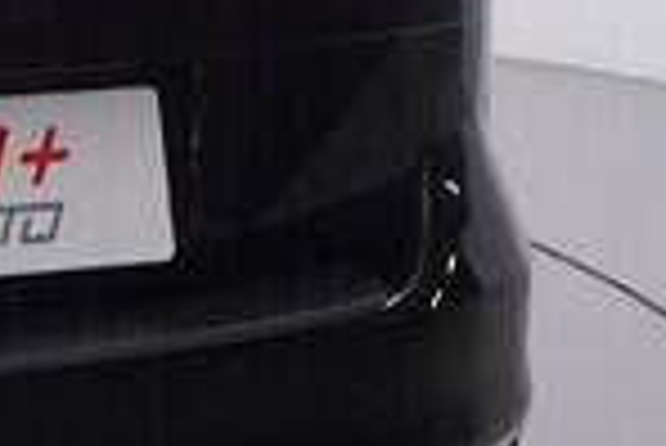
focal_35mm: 155
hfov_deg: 11.1
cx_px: -945
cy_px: -95
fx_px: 2879
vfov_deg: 8.7
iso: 200
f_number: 5
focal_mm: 15
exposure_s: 1/80
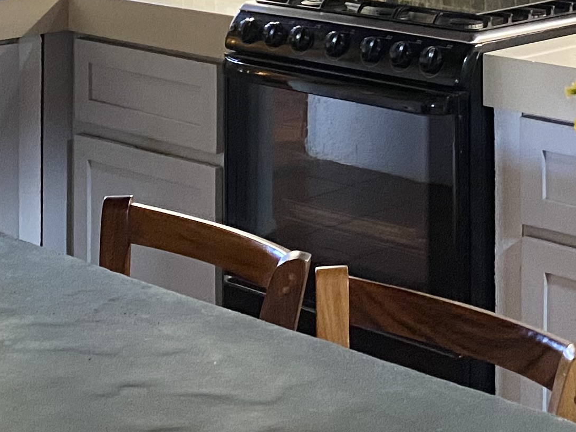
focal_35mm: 96
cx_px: 435
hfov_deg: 20.3
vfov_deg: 14.3
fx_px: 1597
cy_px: -239
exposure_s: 1/60
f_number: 1.8
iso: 500
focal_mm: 4.25
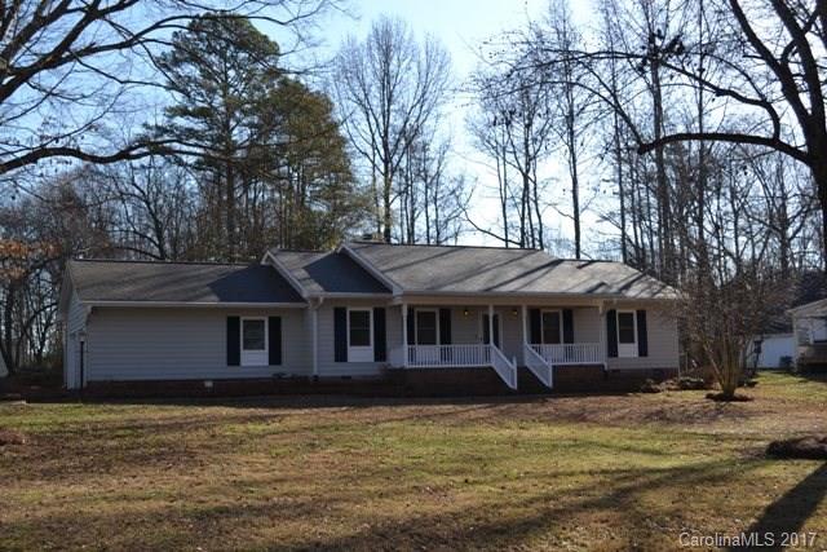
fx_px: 965
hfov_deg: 46.4
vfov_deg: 31.9
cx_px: 414
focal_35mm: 42
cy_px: 276
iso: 100
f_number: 6.3
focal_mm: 28
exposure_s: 1/200
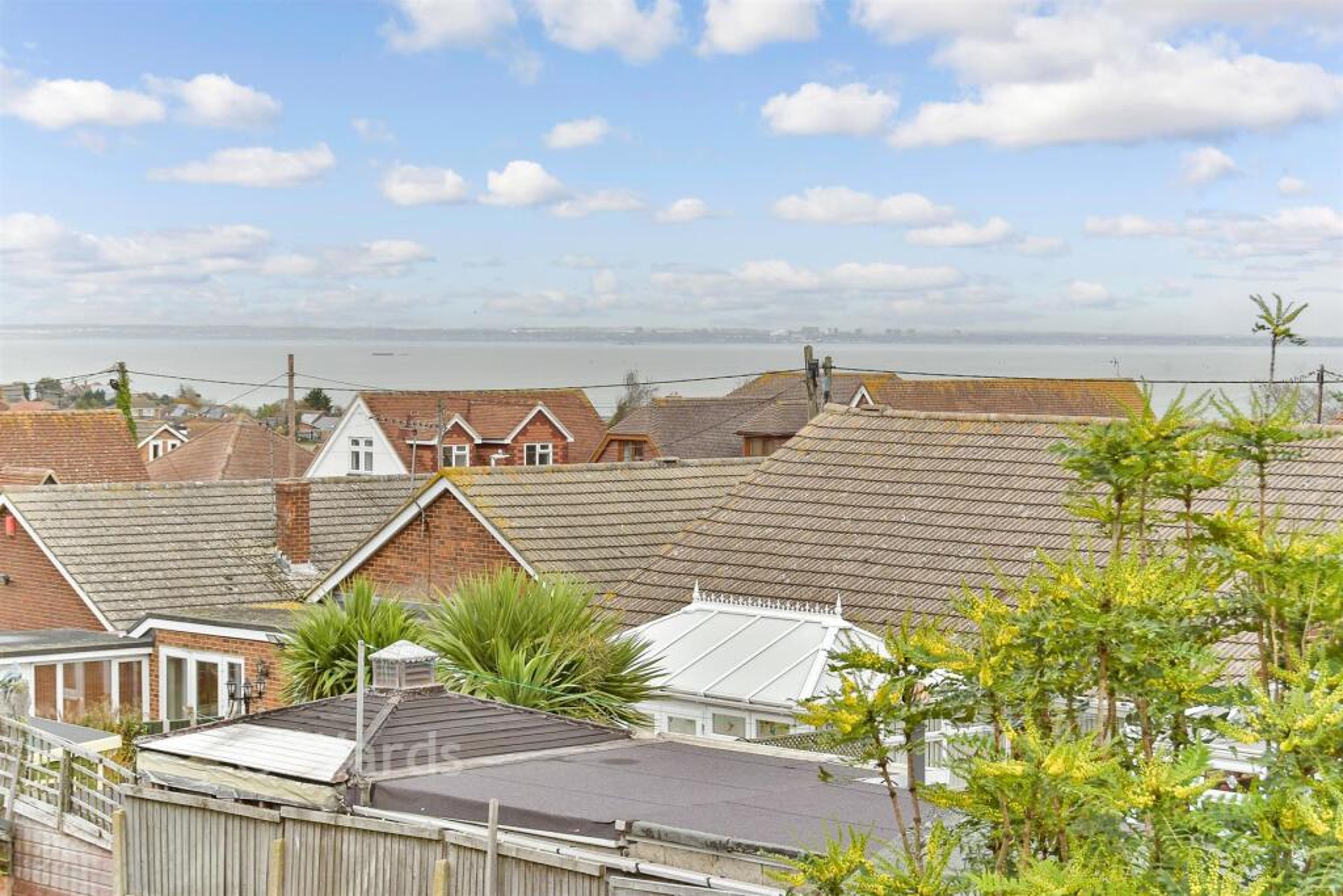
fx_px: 3059
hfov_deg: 24.8
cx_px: 672
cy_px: 448
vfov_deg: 16.7
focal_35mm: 82
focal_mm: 55
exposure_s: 1/250
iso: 500
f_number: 8
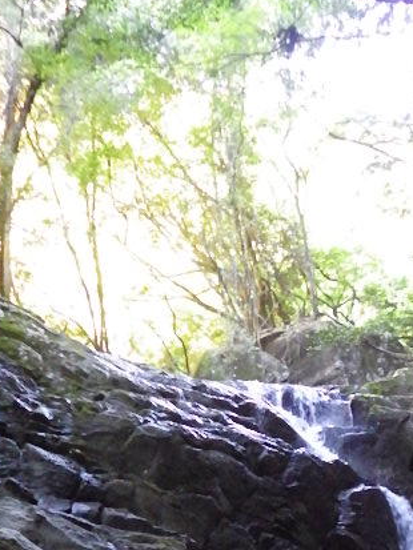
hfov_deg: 23.5
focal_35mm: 62
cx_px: 278
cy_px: 550
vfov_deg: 29.2
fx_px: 986
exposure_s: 1/45
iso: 1600
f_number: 2
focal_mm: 4.5
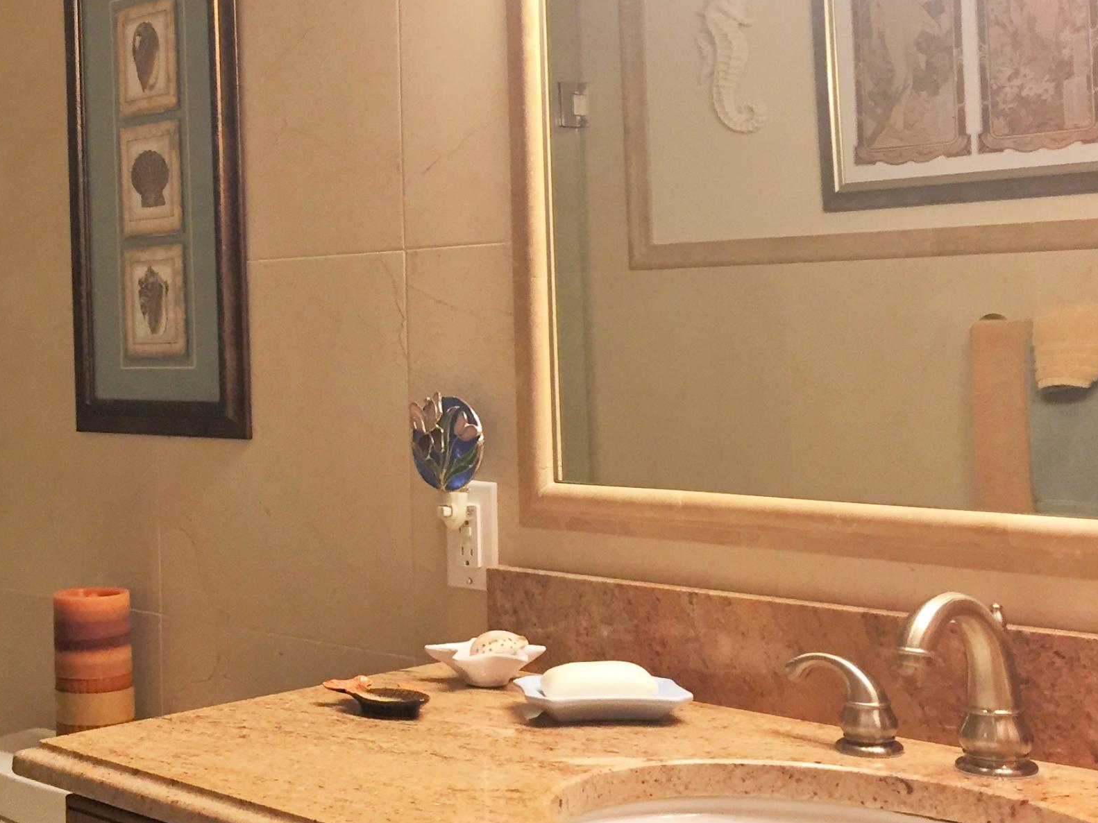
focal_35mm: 55
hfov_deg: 33.7
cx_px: 189
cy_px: 275
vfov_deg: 26.4
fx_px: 1744
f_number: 2.2
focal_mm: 4.15
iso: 50
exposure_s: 1/30
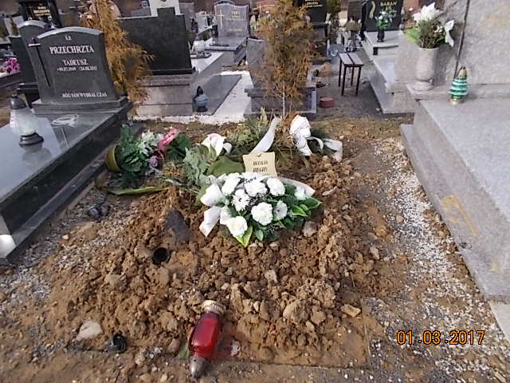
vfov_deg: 53.1
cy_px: 192
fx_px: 383
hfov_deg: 67.3
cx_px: 255
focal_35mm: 26
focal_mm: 4.6
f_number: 8
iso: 80
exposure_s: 1/80
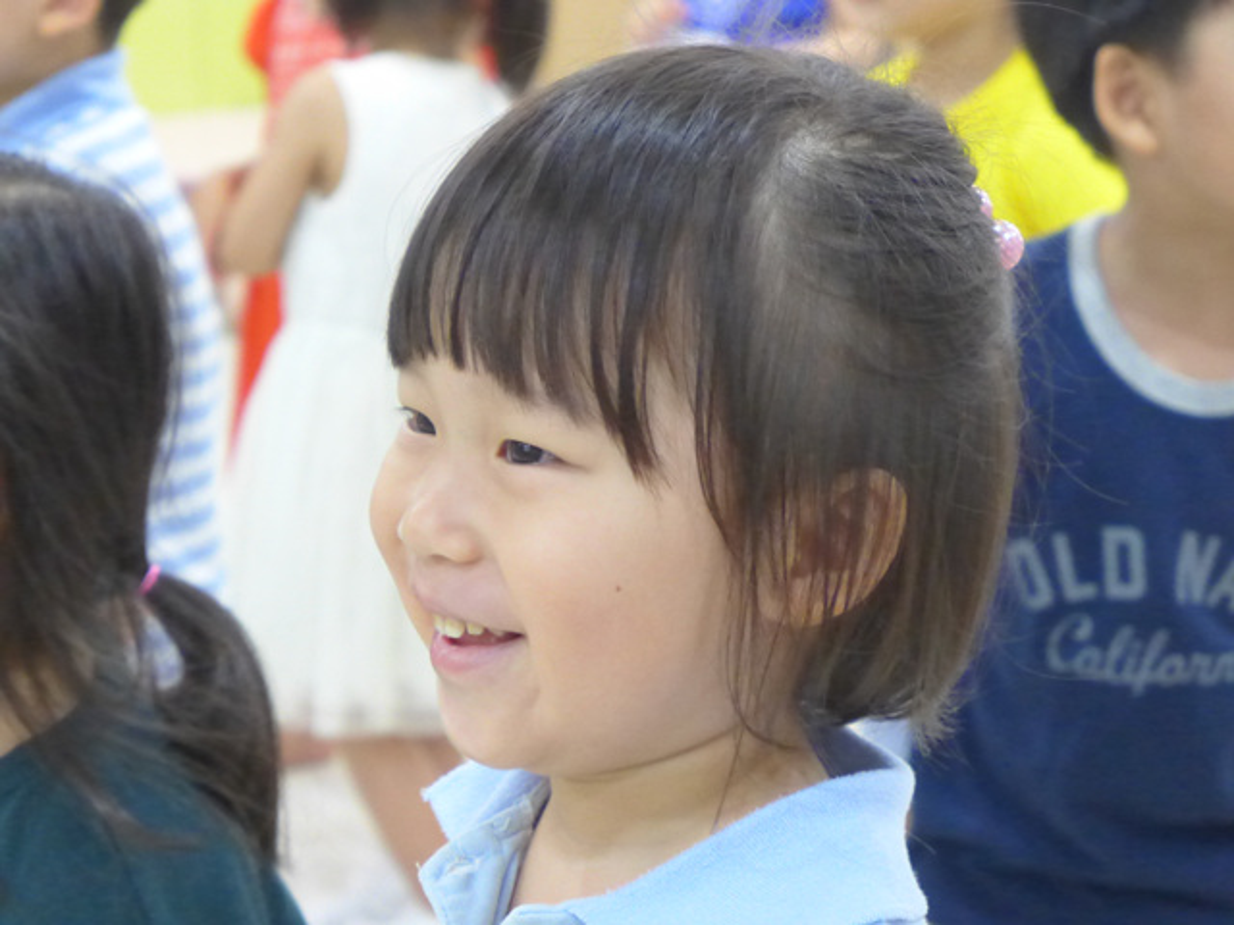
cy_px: 462
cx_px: 617
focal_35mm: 90
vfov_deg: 16.4
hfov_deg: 21.8
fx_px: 3208
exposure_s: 1/250
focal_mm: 17.7
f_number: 2.3
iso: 1600
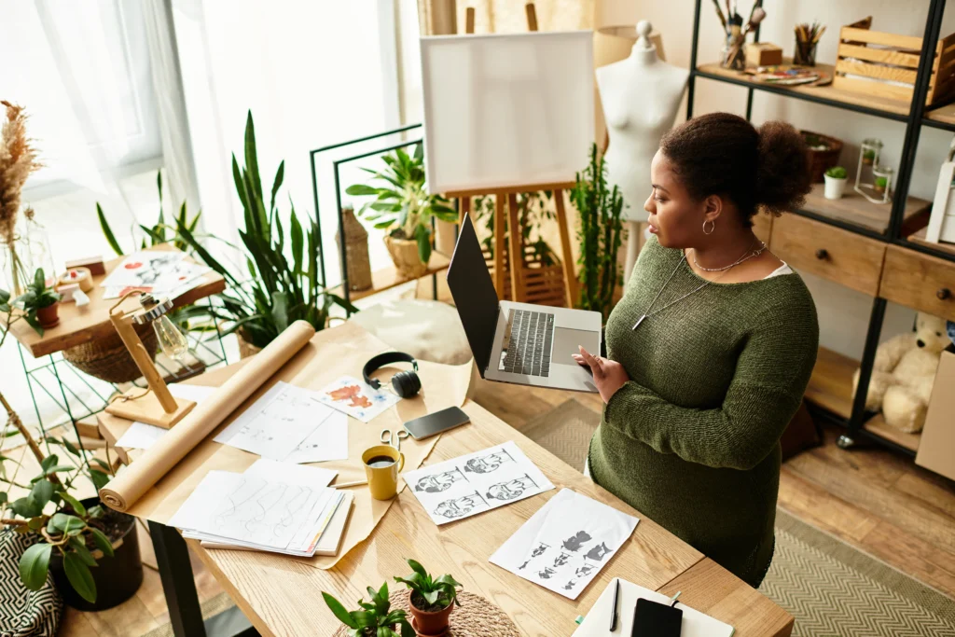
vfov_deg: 37.9
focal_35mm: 35
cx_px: 478
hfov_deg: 54.4
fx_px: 929
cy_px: 318
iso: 250
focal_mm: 35
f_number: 2.8
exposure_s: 1/200
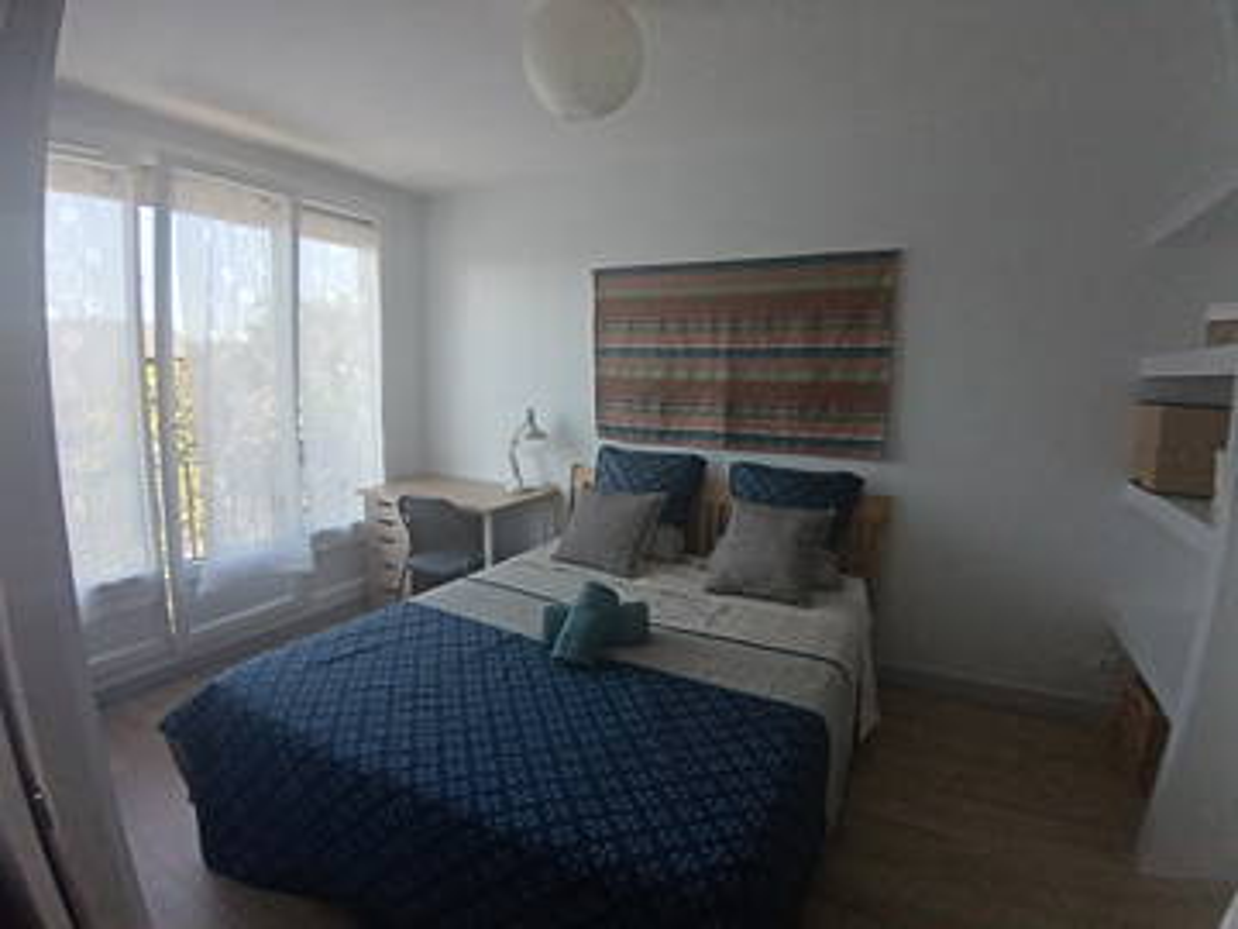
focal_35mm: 17
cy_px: 464
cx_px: 619
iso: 303
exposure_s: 1/100
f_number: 2.2
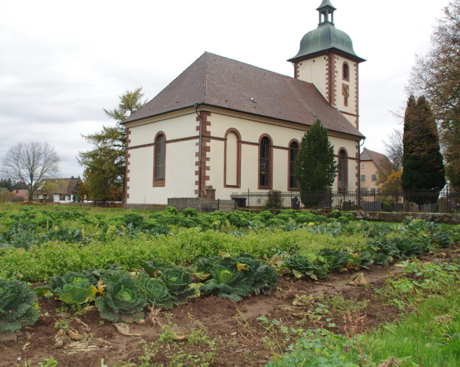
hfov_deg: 52.7
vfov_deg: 43.3
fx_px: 463
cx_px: 204
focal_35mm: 34
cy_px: 184
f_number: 7.1
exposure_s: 1/180
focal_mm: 20
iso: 400
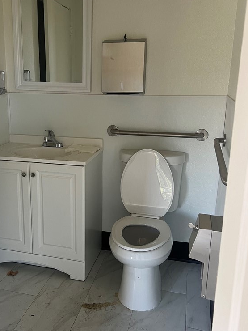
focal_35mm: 36
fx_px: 344
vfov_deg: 51.3
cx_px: 80
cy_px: 158
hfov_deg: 39.1
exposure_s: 1/75
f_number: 1.5
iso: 125
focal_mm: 5.7
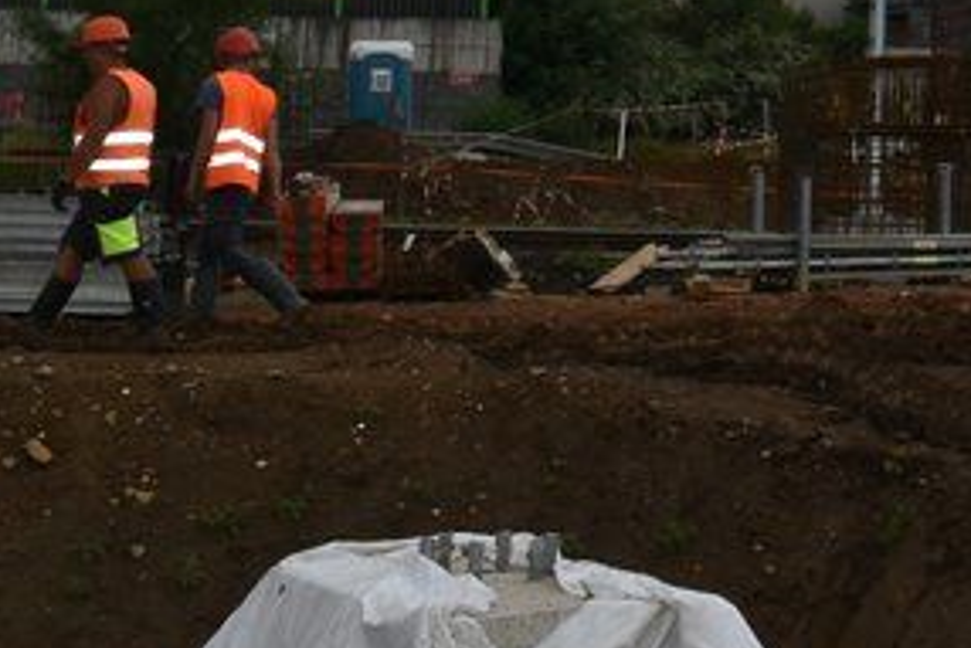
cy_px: -405
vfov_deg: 11.1
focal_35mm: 118
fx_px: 3184
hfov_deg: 15.7
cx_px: 1518
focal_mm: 22
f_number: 13
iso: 100
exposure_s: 1/200
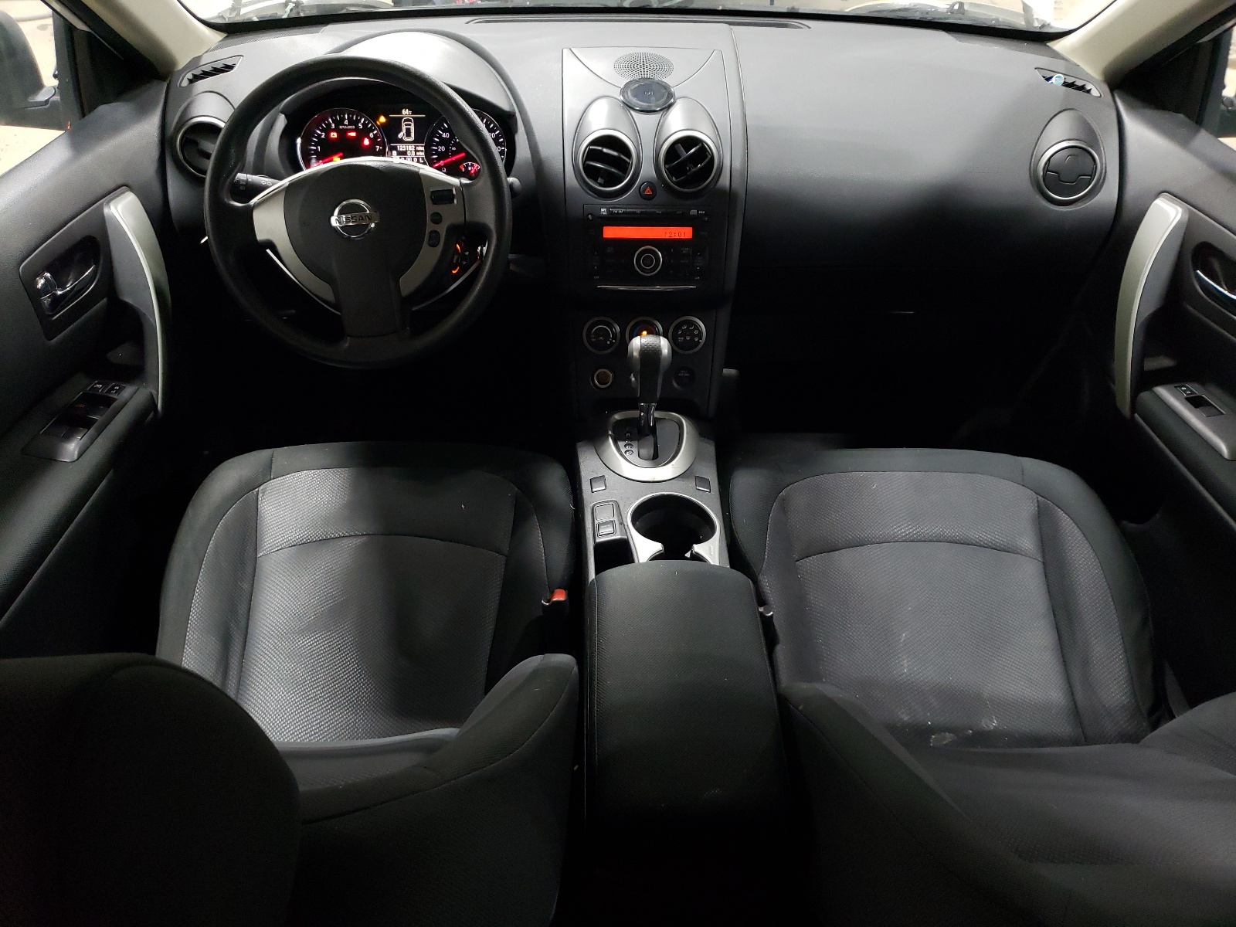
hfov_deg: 67.3
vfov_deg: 53.1
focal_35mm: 26
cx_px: 618
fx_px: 928
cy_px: 464
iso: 292
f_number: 1.5
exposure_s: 1/40
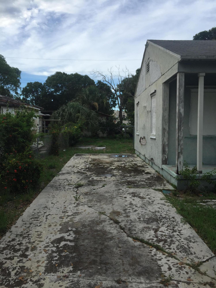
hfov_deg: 48.2
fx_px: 241
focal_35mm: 29
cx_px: 108
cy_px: 144
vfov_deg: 61.7
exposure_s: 1/1041
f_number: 2.2
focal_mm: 4.15
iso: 32
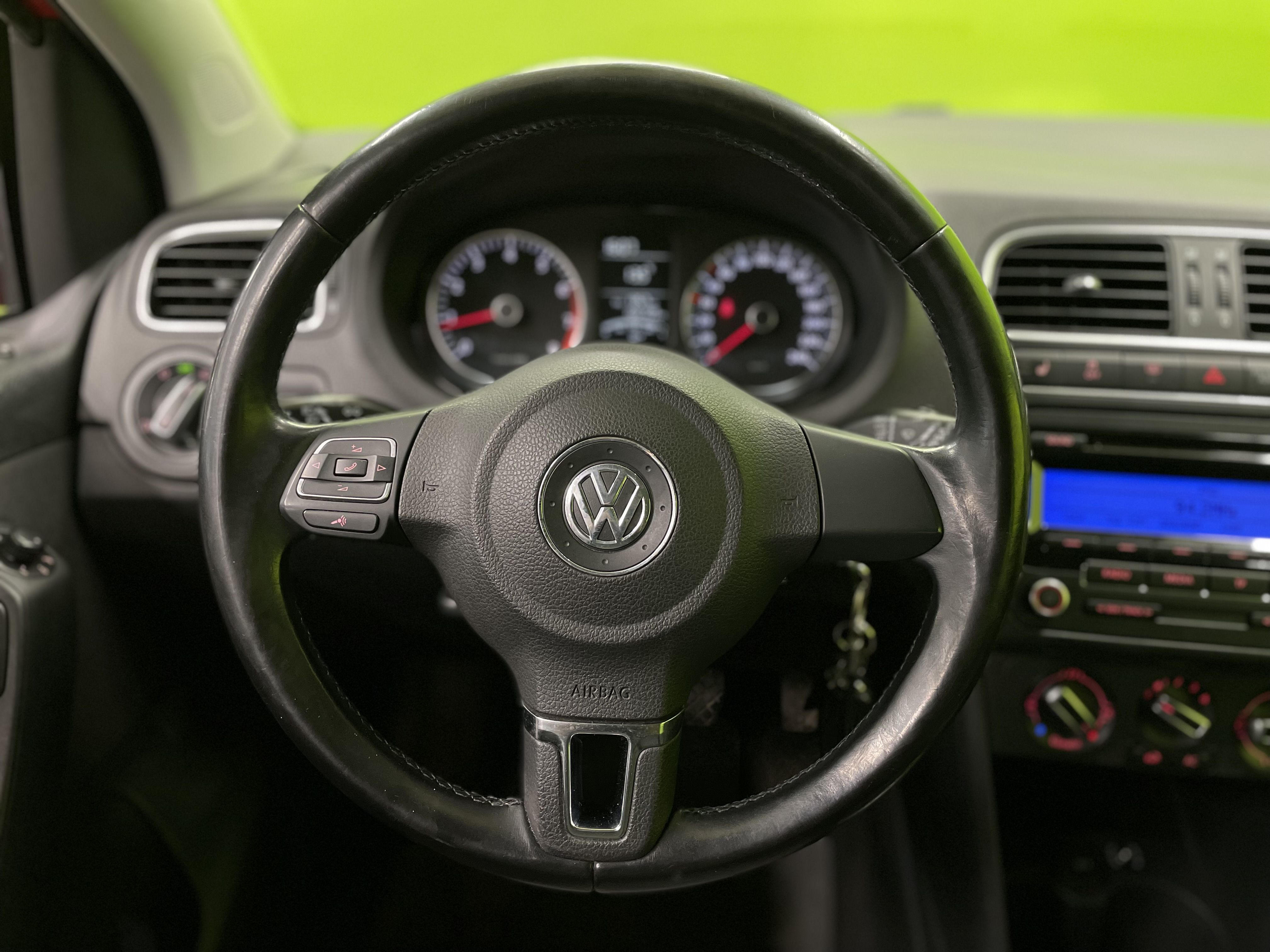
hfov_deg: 67.3
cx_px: 635
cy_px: 476
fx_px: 954
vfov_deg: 53.1
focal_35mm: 26
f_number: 1.6
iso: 320
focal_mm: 4.2
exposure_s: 1/50
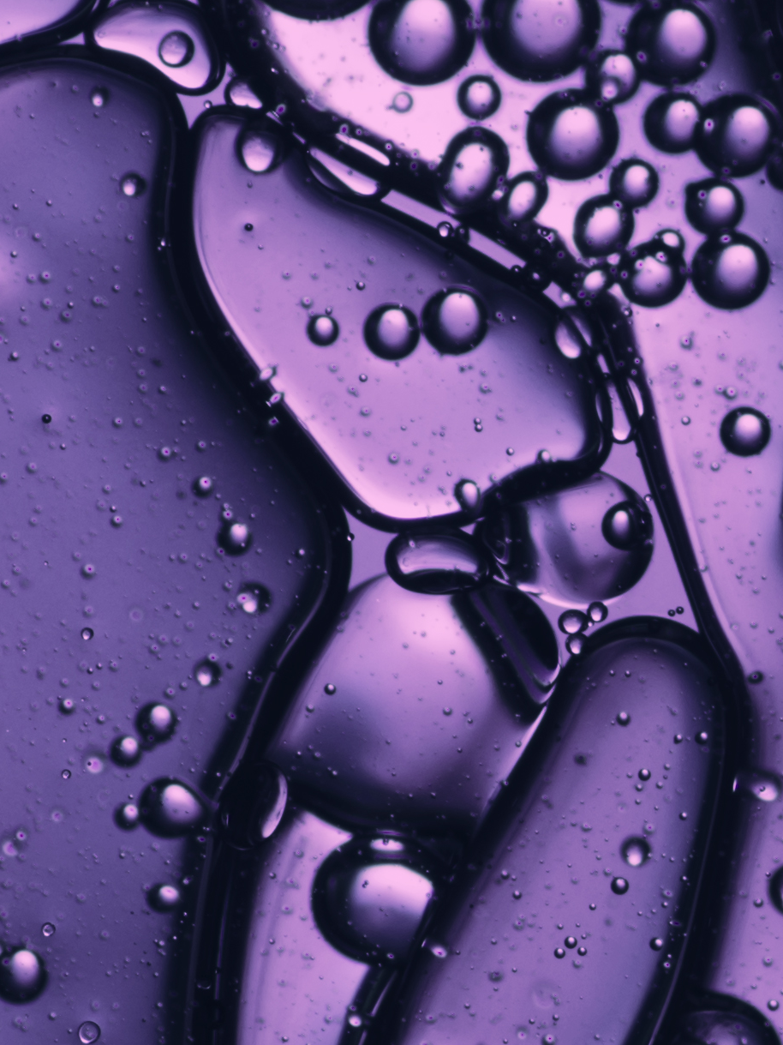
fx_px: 19275
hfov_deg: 2.3
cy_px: 1122
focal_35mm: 639
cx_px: 1245
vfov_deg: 3.1
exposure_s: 1/250
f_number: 11
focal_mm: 90
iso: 100
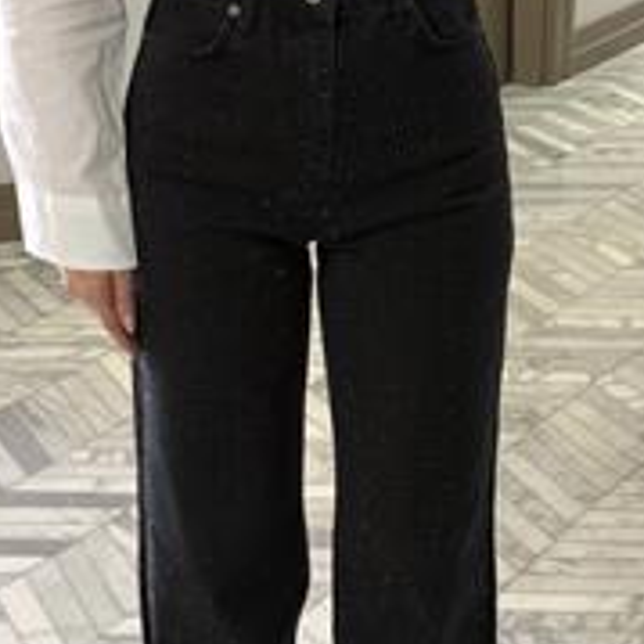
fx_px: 2000
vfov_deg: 18.3
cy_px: 385
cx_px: 320
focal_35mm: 95
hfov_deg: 18.3
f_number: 1.78
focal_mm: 6.76
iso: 250
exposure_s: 1/33
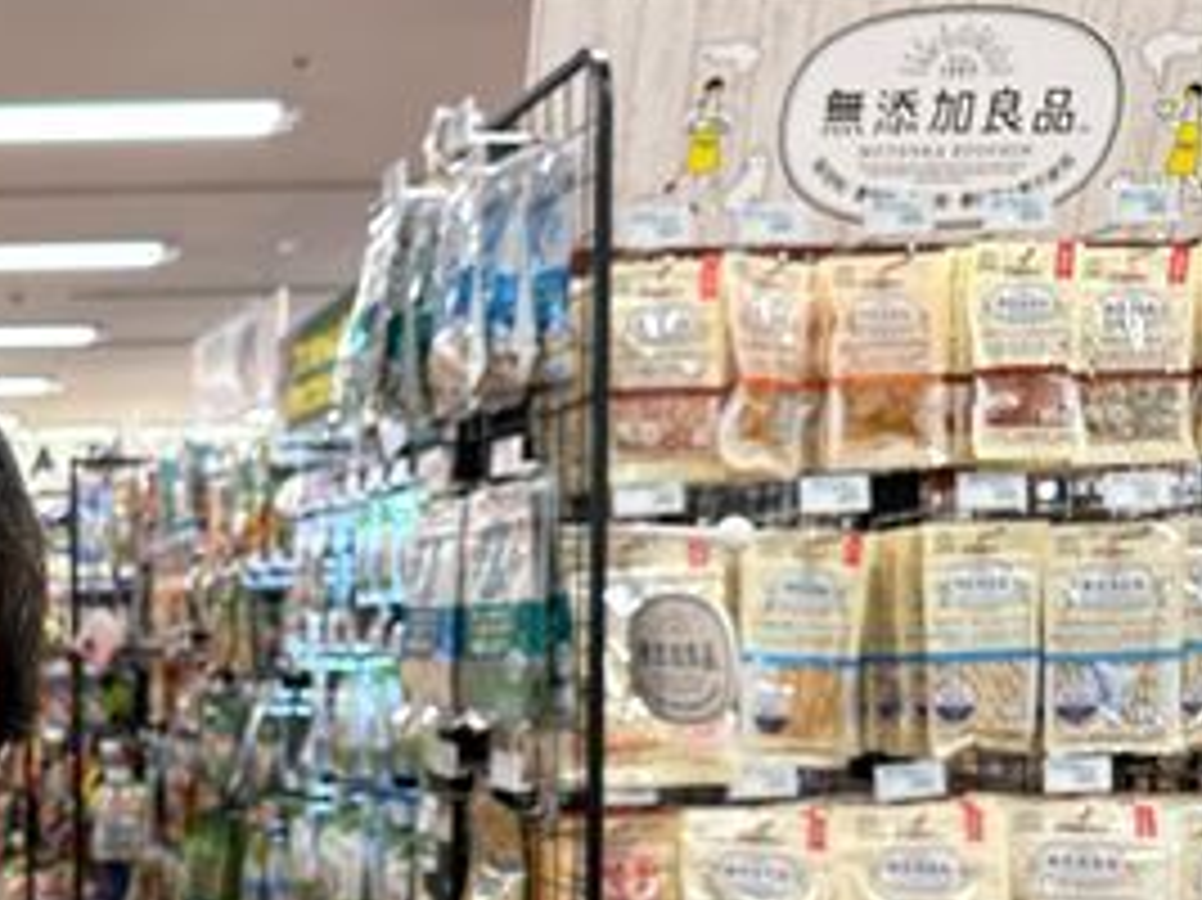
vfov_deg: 26.1
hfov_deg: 31.5
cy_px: 810
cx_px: -122
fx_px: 1874
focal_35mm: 54
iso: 125
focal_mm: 6.86
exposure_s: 1/60
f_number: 1.78
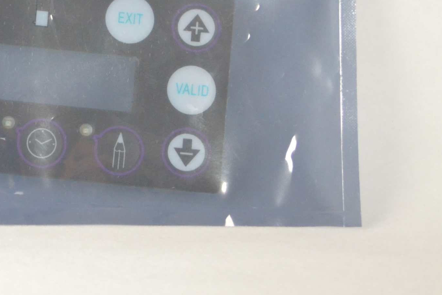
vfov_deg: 9.4
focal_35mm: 145
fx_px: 1780
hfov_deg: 13.8
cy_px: 56
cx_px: -85
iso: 1800
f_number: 5
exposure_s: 1/125
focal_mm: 38
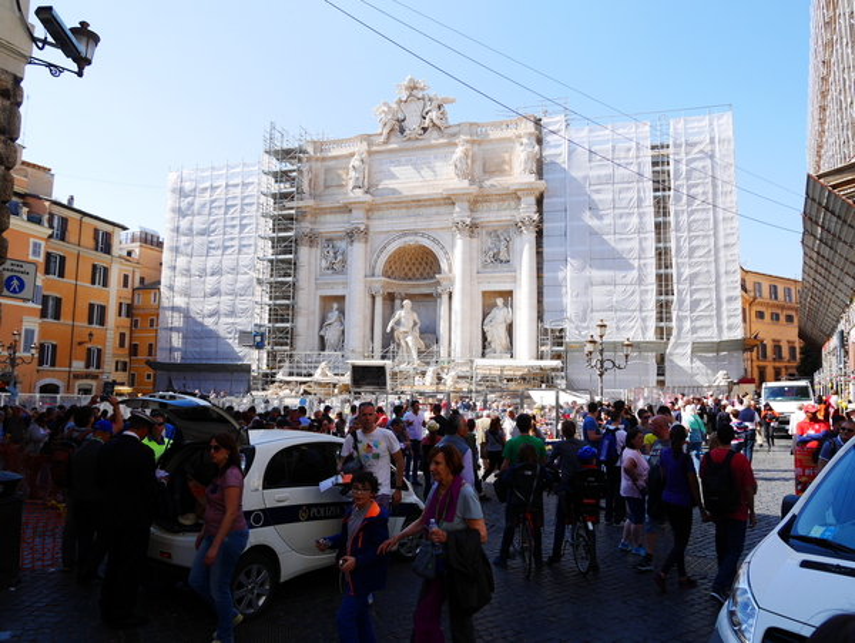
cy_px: 322
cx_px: 428
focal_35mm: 26
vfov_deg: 53.1
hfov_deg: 67.3
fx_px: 643
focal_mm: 13
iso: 200
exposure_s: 1/320
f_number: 6.3
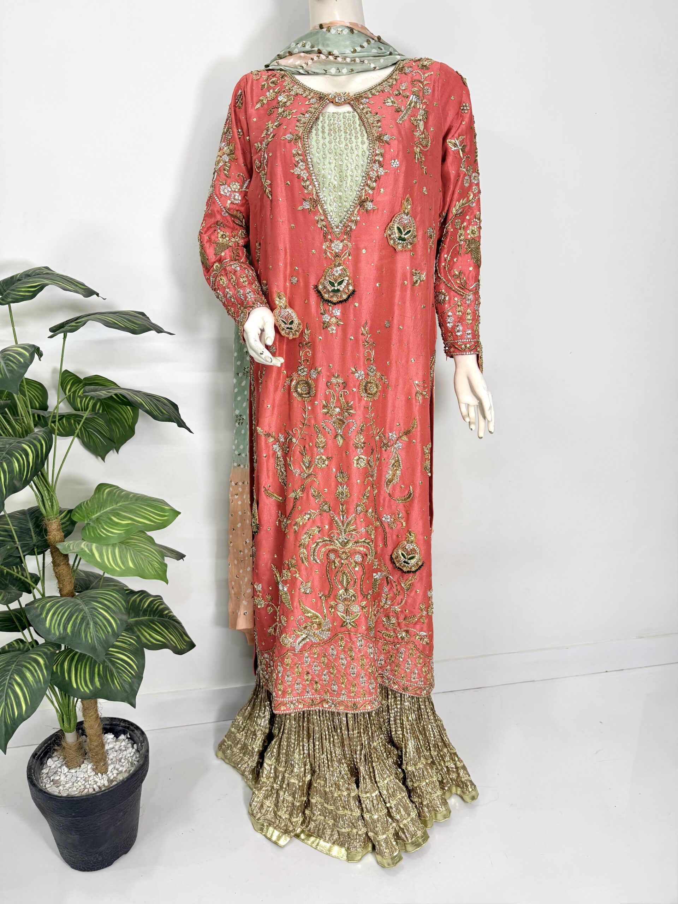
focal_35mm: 24
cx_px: 339
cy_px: 452
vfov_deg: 71.6
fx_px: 627
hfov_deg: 56.8
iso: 125
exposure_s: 1/100
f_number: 1.78
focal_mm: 6.76
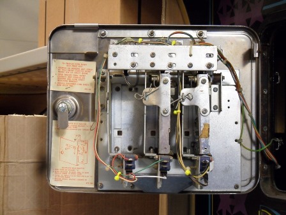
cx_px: 143
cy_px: 108
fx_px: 554
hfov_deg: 29.0
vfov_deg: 21.9
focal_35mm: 67
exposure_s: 1/6
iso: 400
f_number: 4.2
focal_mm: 12
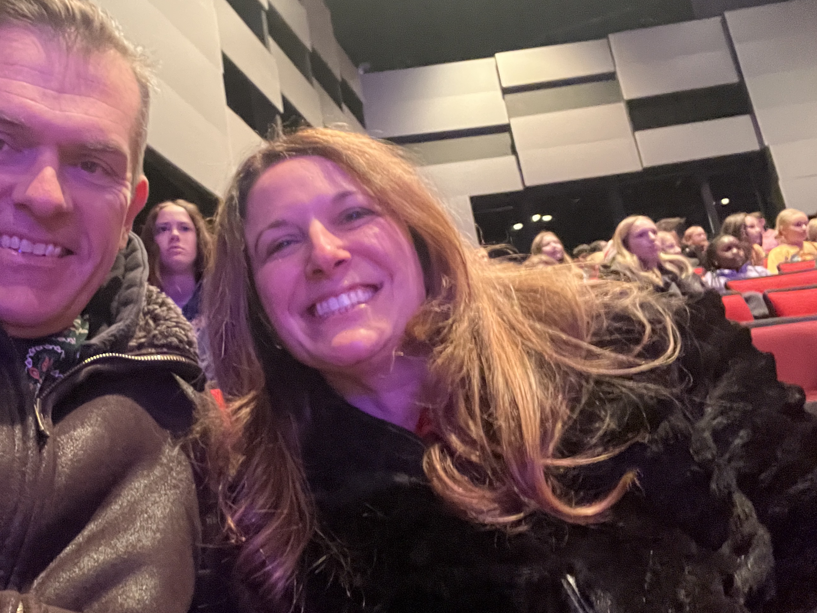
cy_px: 326
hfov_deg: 50.1
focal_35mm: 36
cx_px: 246
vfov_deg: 39.6
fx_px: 850
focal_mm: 2.71
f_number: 2.2
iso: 1000
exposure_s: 1/15
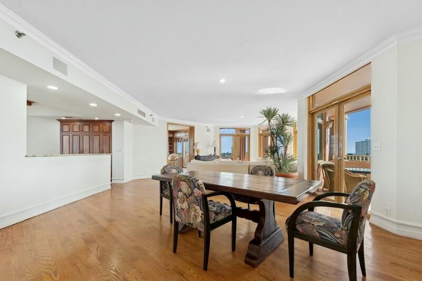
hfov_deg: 100.4
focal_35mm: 15
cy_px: 140
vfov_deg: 77.2
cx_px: 211
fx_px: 176
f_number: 8
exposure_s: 1/25
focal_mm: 15
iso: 100
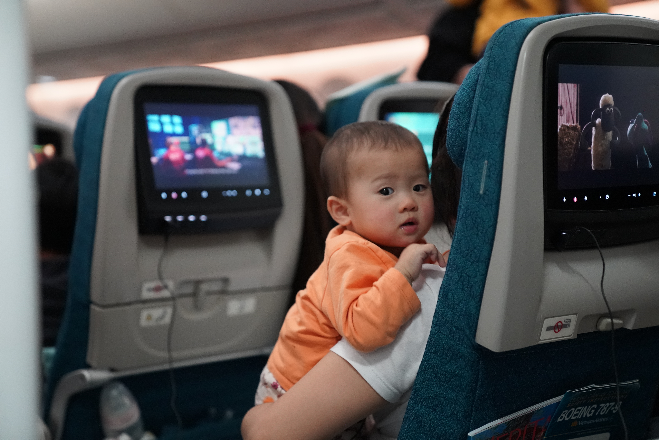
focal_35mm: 70
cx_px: 330
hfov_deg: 28.8
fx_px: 1281
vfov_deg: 19.5
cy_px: 220
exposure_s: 1/100
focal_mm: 70
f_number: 2.8
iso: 6400
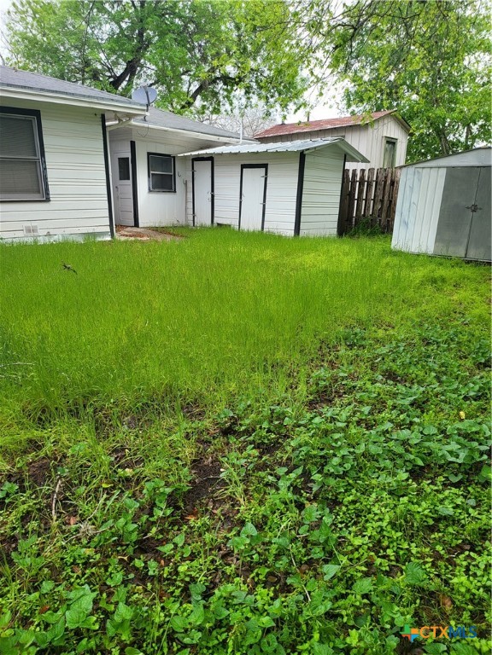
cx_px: 246
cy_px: 328
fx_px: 455
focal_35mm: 24
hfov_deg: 56.8
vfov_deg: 71.6
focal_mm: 5
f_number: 1.8
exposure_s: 1/609
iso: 40
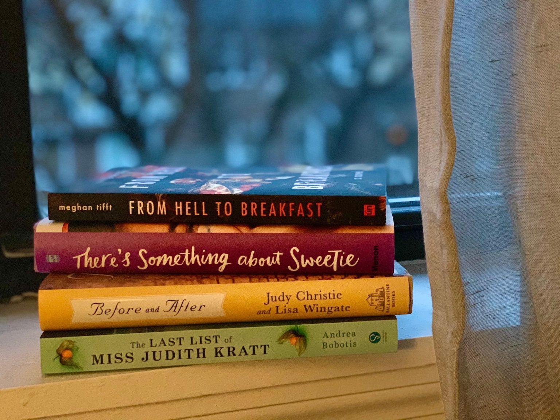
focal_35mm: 52
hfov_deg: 36.8
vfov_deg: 28.0
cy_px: 210
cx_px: 280
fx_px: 841
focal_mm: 6
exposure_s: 1/30
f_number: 2.4
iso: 640
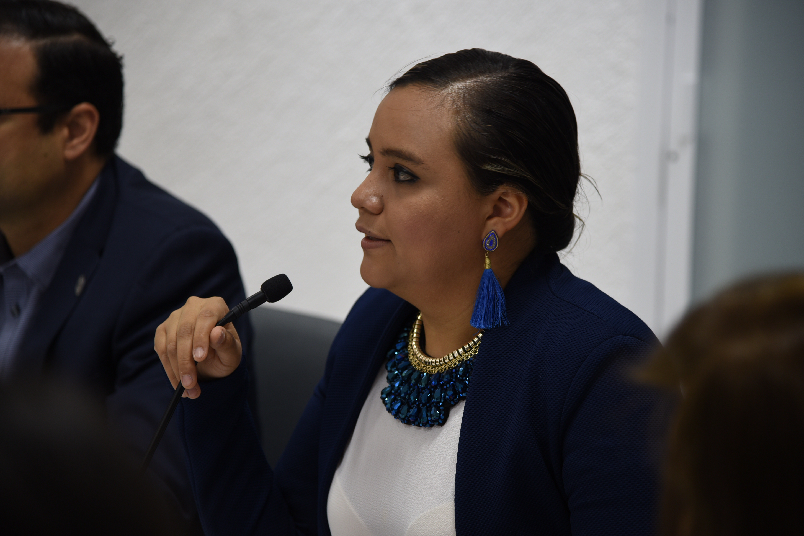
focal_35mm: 120
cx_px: 402
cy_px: 268
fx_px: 2680
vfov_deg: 11.4
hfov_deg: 17.1
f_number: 4
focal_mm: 120
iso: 250
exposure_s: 1/25
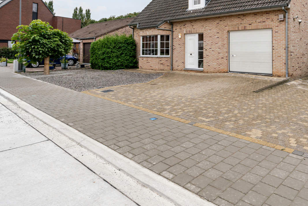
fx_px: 231
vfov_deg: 45.0
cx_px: 206
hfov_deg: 65.5
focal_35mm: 27
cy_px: 35
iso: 800
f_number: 11
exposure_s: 1/200
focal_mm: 16
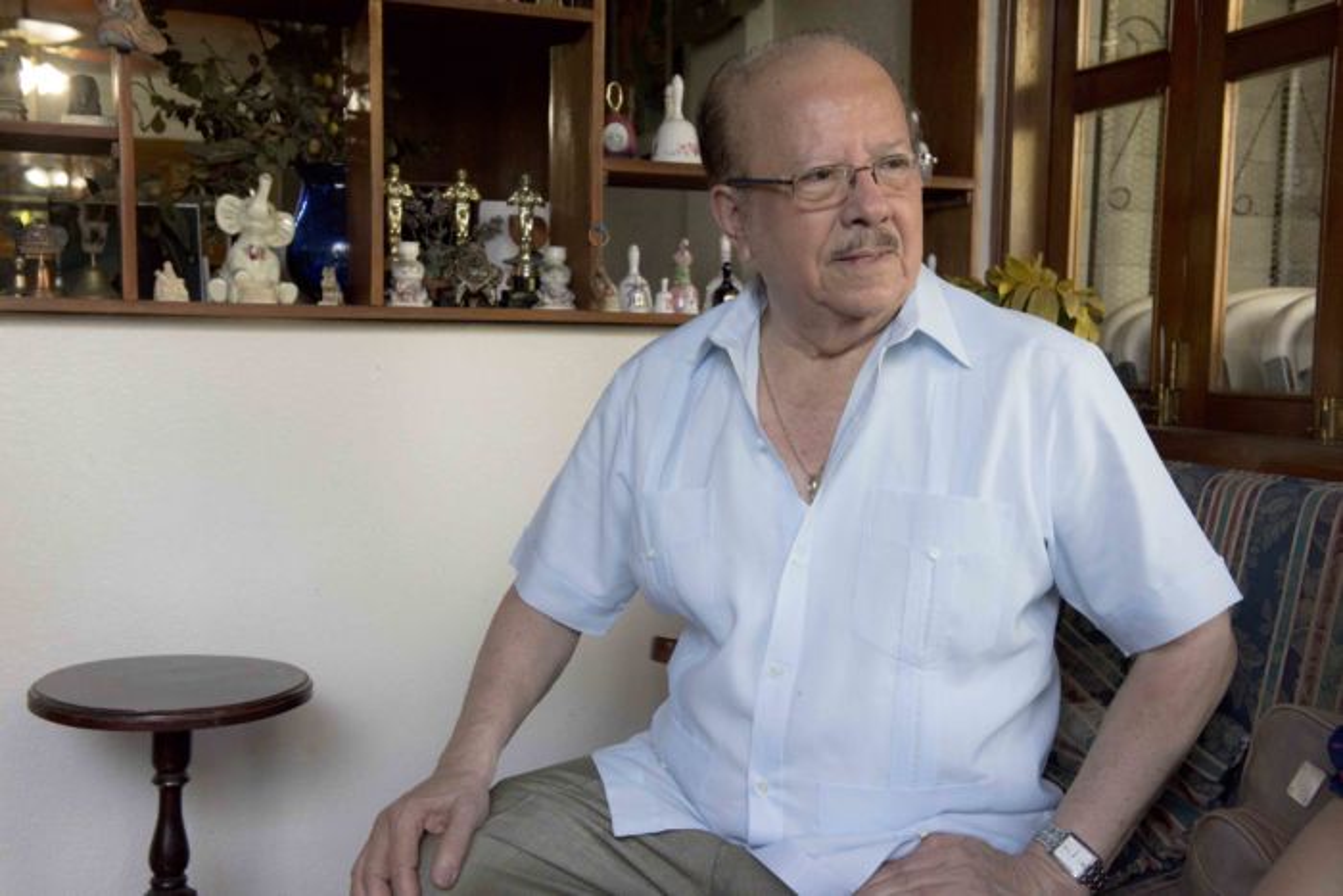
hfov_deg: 46.4
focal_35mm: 42
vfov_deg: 31.9
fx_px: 1567
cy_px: 448
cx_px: 672
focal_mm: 42
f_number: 7.1
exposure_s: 1/80
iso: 4000
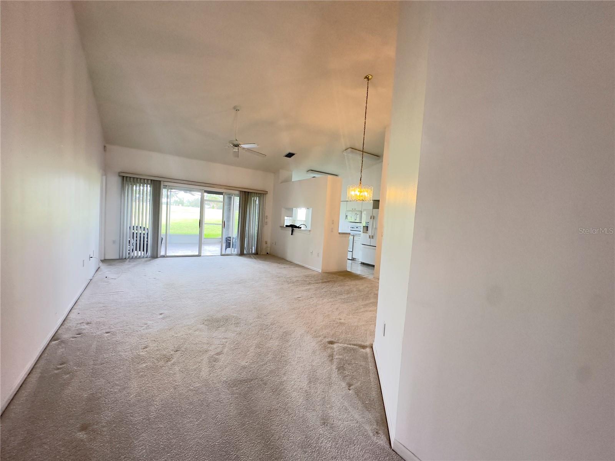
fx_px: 249
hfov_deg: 102.1
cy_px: 230
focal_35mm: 14
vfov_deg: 85.7
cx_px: 308
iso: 250
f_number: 2.2
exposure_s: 1/60
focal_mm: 2.22
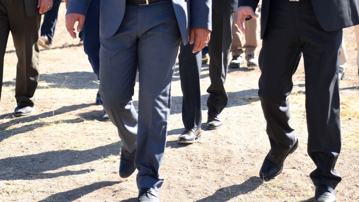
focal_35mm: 121
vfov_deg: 9.9
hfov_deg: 17.7
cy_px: -18
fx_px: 1152
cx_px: 195
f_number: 2.8
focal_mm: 50
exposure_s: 1/2500
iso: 400
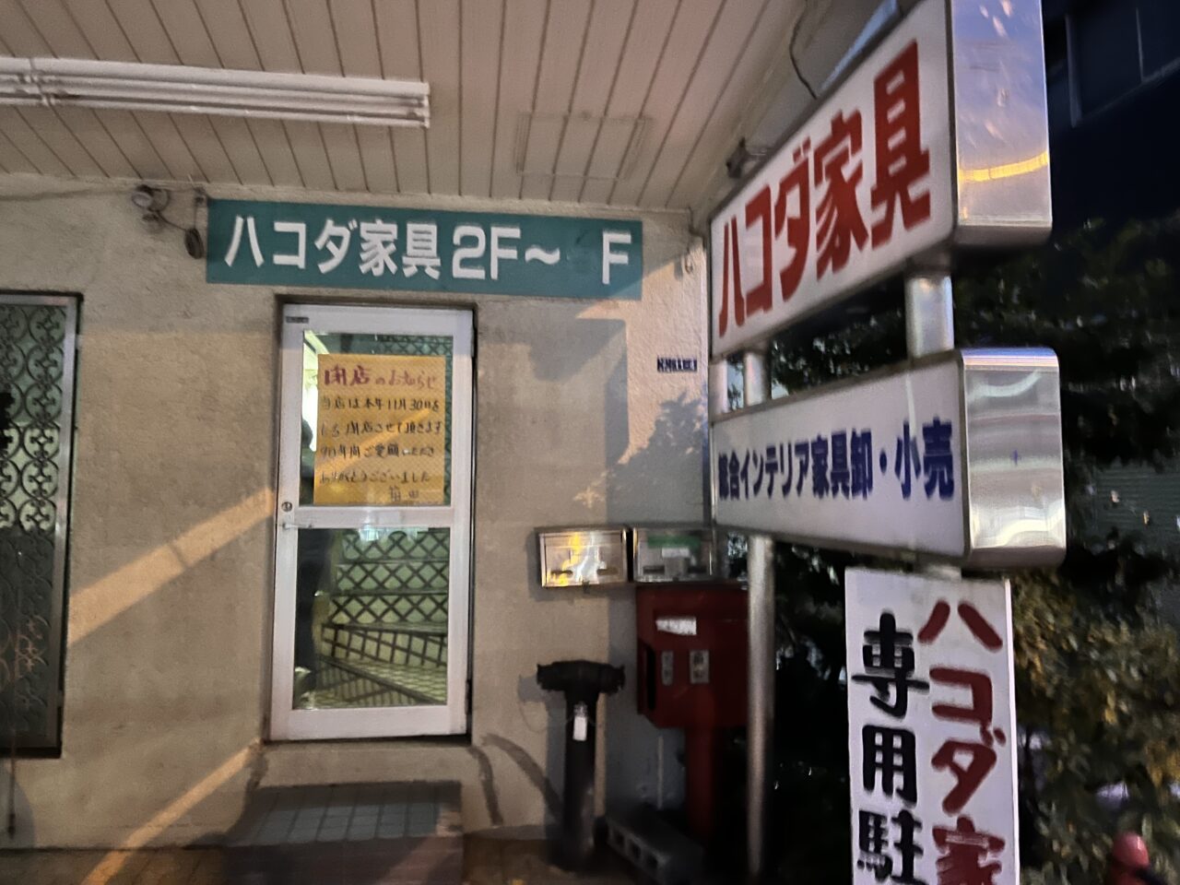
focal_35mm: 26
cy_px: 442
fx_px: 886
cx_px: 590
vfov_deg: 53.1
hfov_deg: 67.3
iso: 1000
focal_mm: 5.1
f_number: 1.6
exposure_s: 1/20
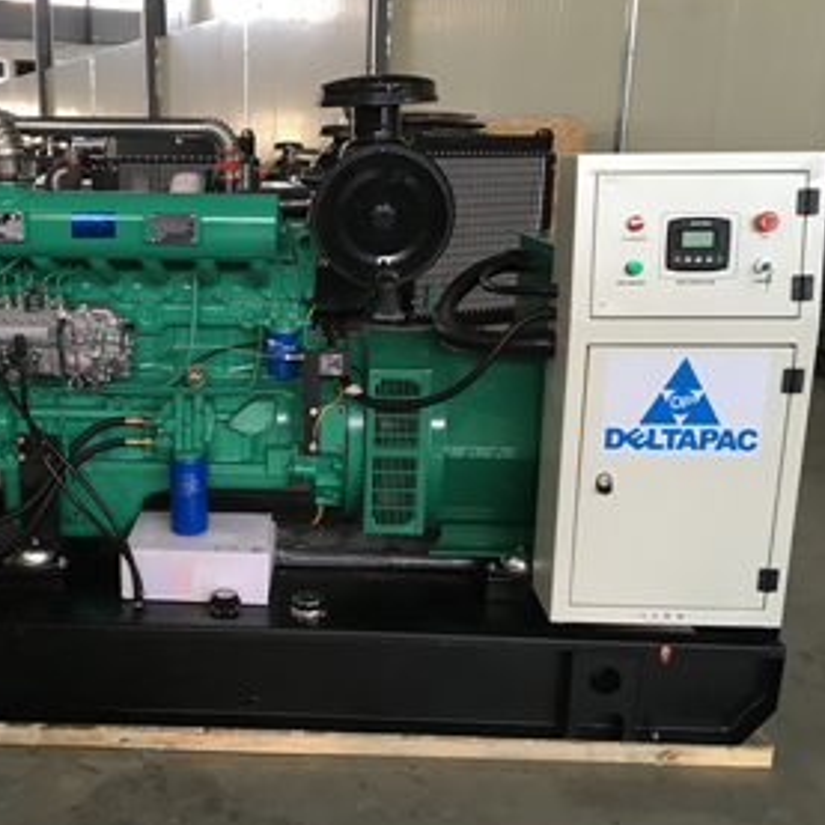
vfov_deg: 44.9
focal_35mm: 37
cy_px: 411
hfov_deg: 44.2
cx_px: 262
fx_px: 998
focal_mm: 4.15
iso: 64
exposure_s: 1/33
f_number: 2.2
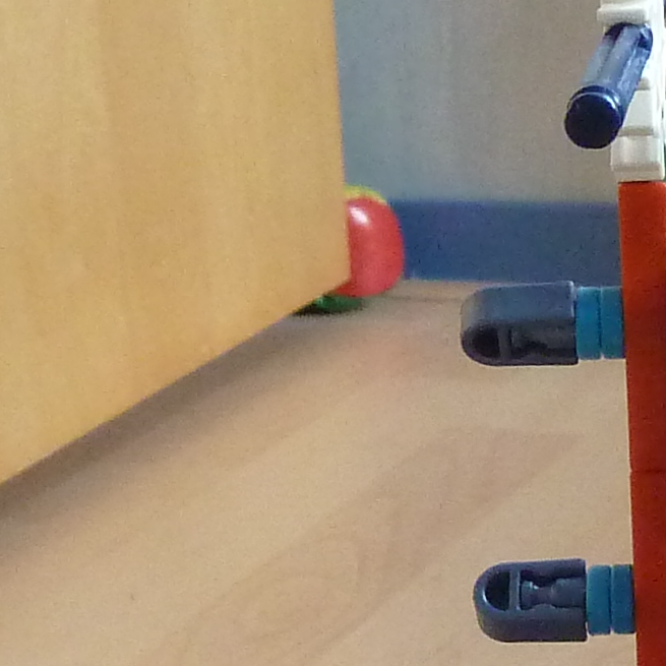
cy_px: 641
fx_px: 2939
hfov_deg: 12.7
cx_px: 706
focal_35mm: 135
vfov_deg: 12.8
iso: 400
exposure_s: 1/30
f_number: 3.3
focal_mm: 4.1
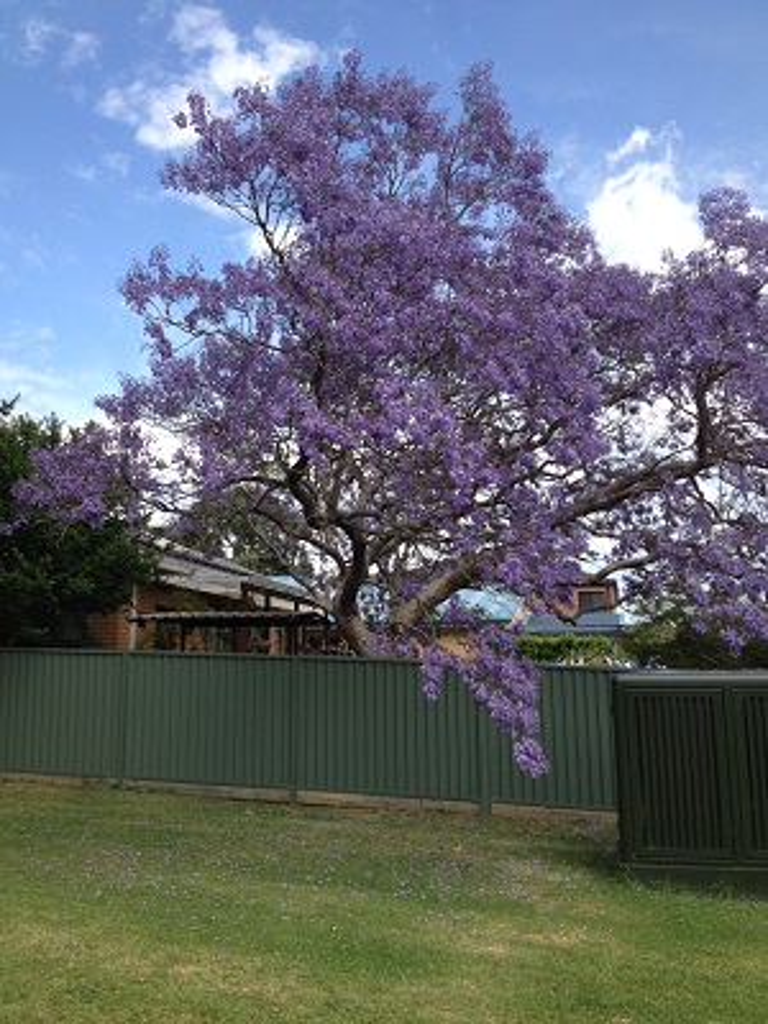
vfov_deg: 52.6
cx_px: 384
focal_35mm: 35
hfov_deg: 40.7
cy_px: 512
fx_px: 1035
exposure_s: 1/1082
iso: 50
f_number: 2.4
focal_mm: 4.28
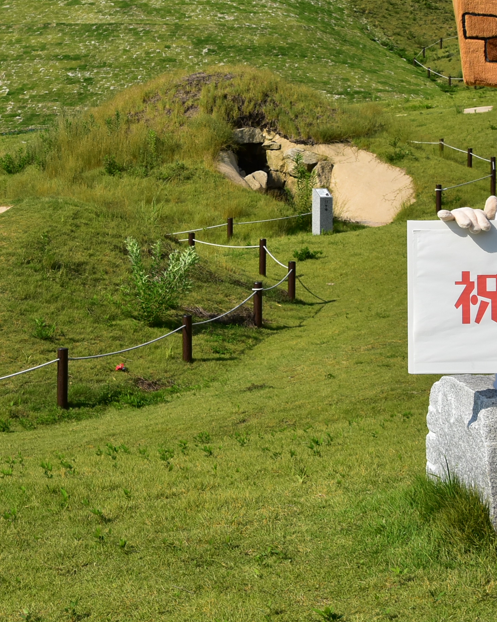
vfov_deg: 23.1
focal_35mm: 82
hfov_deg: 18.7
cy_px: 166
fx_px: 1508
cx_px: 191
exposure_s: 1/500
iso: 220
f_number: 11
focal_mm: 24
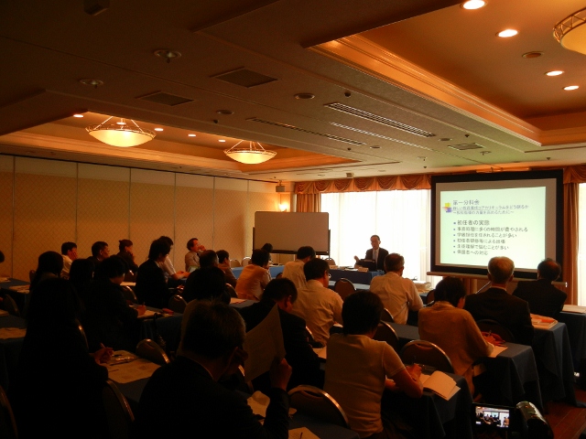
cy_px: 220
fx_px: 508
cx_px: 293
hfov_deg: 60.0
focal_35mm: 30
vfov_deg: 46.8
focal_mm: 5.4
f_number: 3.5
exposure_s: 1/30
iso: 195
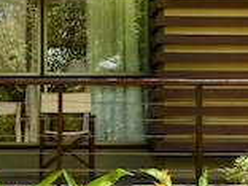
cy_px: 152
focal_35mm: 105
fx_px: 752
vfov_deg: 14.0
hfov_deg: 18.5
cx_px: 47
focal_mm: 17
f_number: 10
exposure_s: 1/200
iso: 250
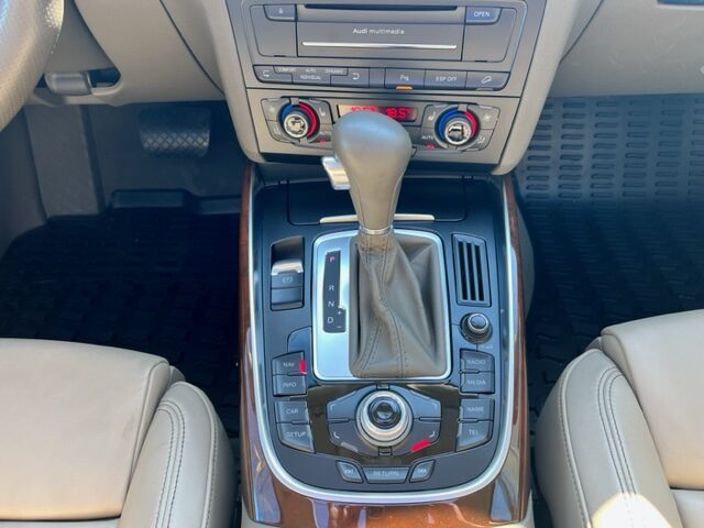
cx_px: 352
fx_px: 529
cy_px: 264
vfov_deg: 53.1
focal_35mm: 26
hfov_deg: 67.3
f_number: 1.5
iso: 40
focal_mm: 5.7
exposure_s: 1/121
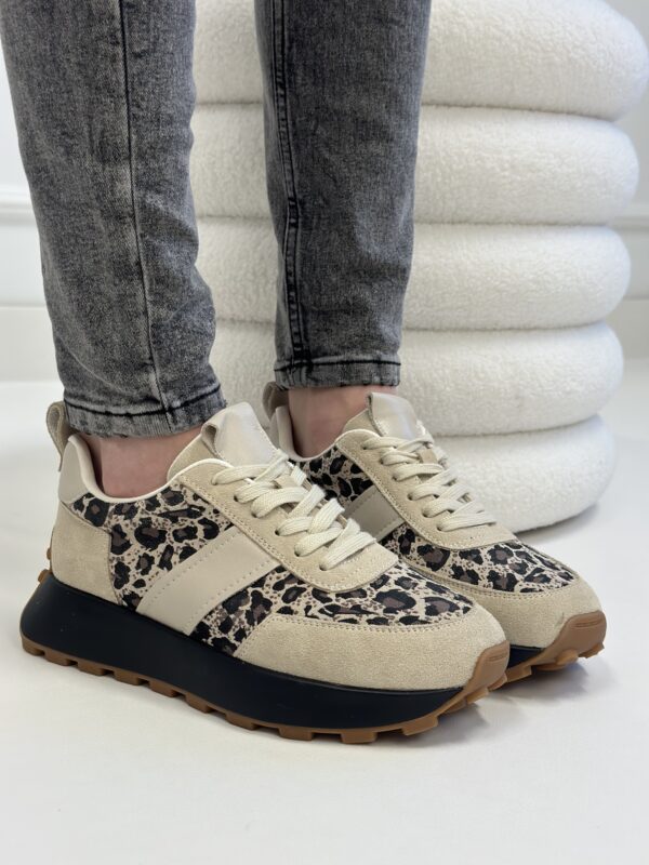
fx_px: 1200
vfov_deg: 39.7
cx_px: 324
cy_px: 432
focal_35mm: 48
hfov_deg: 30.3
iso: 125
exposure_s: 1/100
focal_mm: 6.86
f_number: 1.78
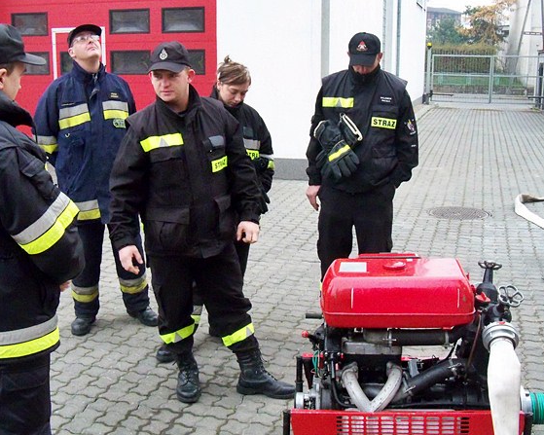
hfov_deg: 42.0
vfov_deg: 34.1
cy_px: 218
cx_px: 259
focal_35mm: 44
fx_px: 708
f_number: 3.7
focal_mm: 7.5
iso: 1000
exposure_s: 1/500
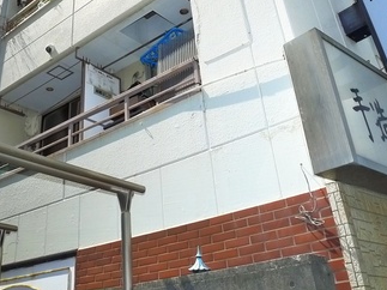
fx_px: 581
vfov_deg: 27.1
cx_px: 122
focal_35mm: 52
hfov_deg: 36.4
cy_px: 34
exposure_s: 1/640
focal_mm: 5.1
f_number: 4
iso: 400
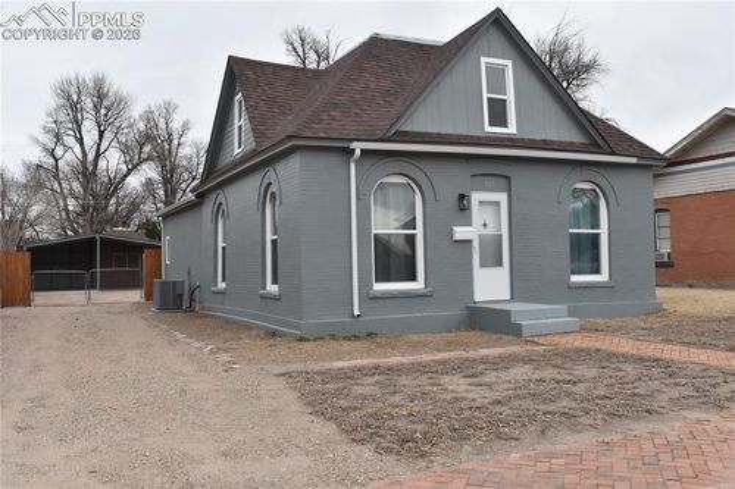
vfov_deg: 39.9
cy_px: 244
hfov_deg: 57.2
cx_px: 368
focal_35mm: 33
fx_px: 673
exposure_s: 1/400
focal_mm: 22
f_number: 16
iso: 800
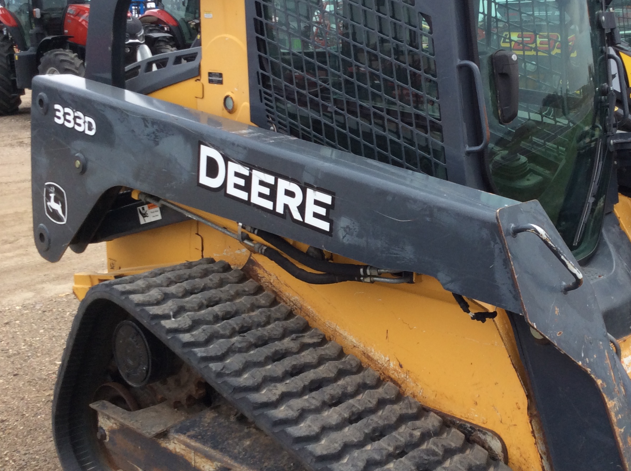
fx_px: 855
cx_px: 410
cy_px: 194
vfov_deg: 30.7
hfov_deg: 40.1
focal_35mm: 47
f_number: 2.4
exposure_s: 1/566
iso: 32
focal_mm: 3.3
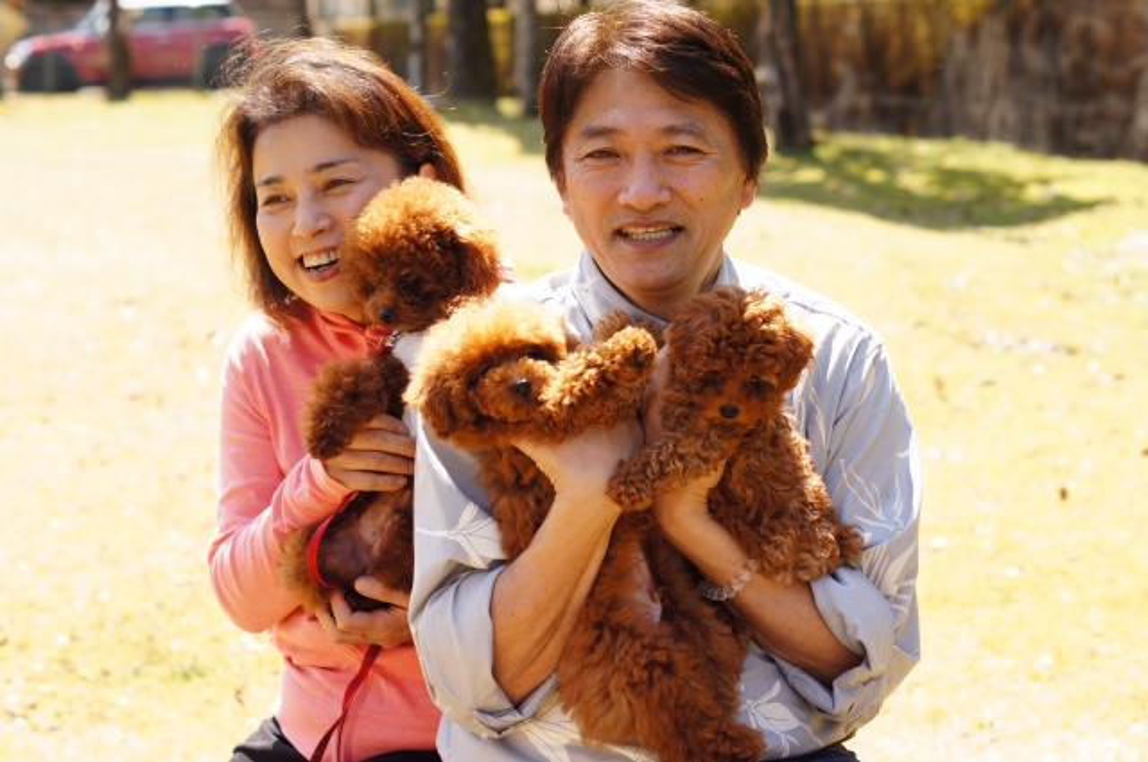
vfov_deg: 18.1
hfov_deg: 27.0
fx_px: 2389
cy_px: 381
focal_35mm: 75
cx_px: 574
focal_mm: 50
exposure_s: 1/250
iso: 100
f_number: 4
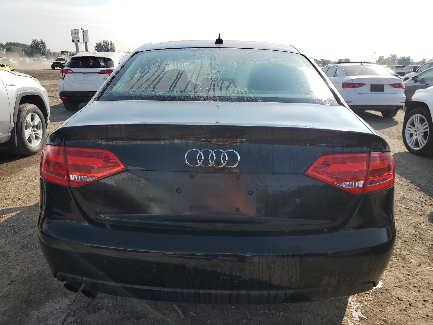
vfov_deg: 51.4
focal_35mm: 27
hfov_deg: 65.3
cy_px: 165
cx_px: 212
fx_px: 338
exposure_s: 1/2500
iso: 50
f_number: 1.5
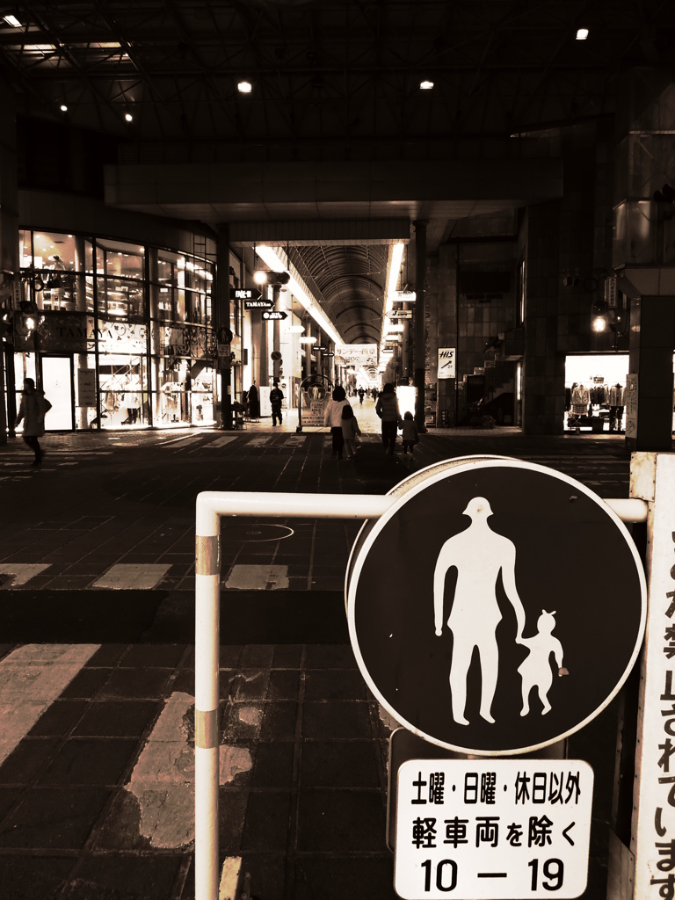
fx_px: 624
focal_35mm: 24
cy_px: 450
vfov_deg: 71.6
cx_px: 338
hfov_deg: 56.8
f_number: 2.8
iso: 400
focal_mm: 4.3
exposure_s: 1/25
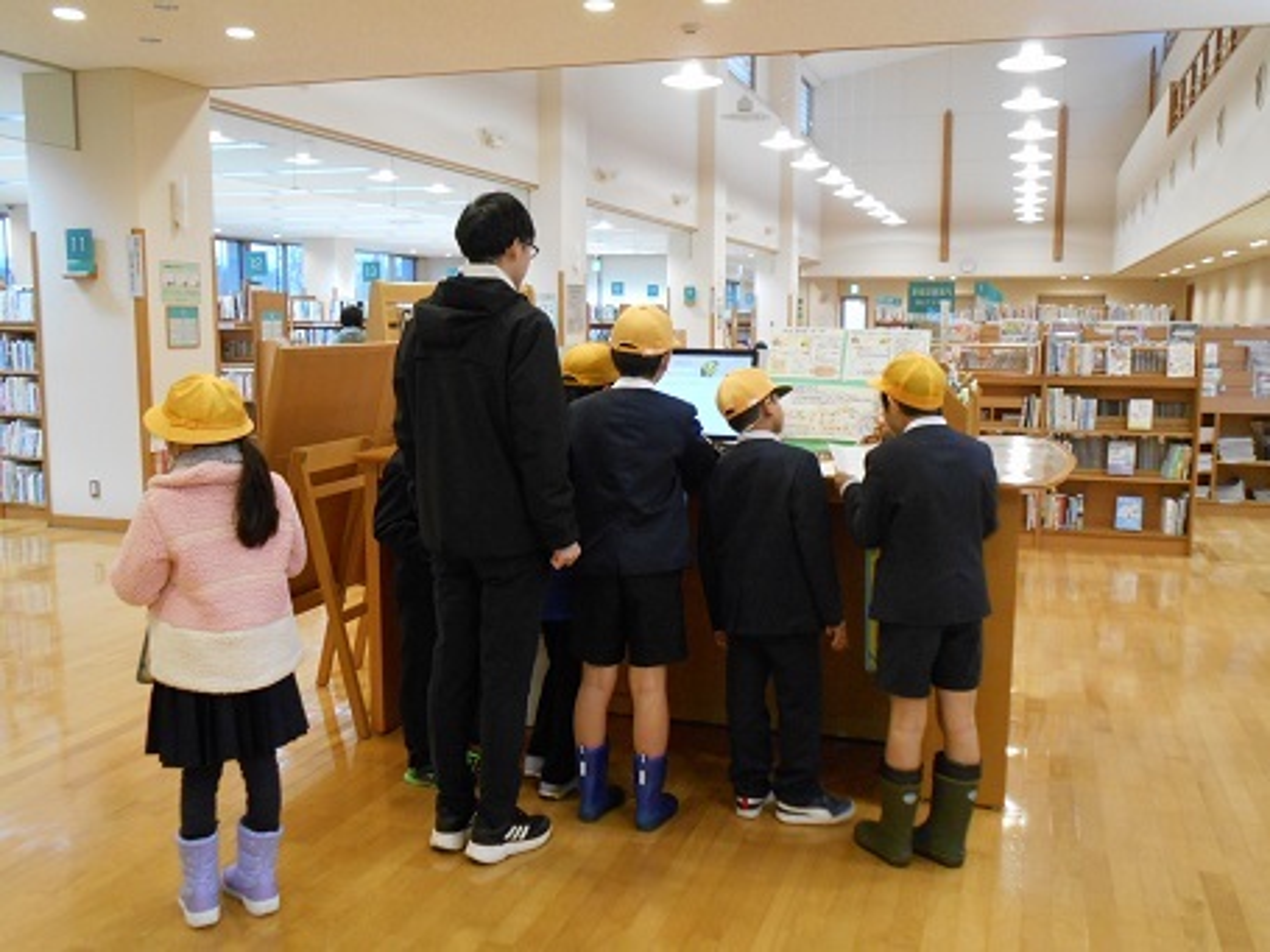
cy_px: 476
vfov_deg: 44.1
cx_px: 635
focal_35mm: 32
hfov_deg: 56.8
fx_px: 1174
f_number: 3.6
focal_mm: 5.8
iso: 400
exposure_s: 1/20
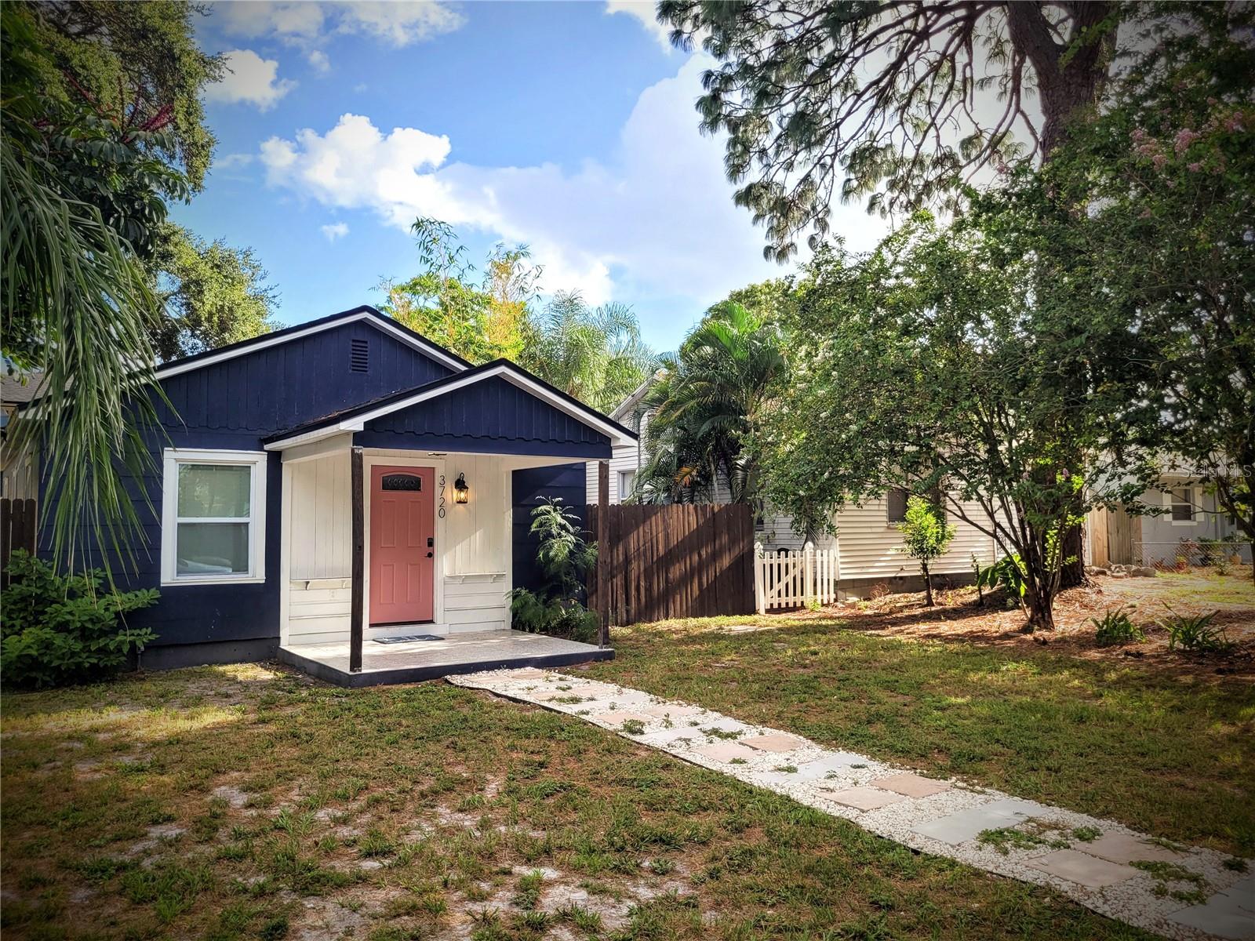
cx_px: 628
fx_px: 943
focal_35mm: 26
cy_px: 470
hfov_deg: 67.3
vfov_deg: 53.1
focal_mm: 5.4
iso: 40
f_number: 1.8
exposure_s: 1/909
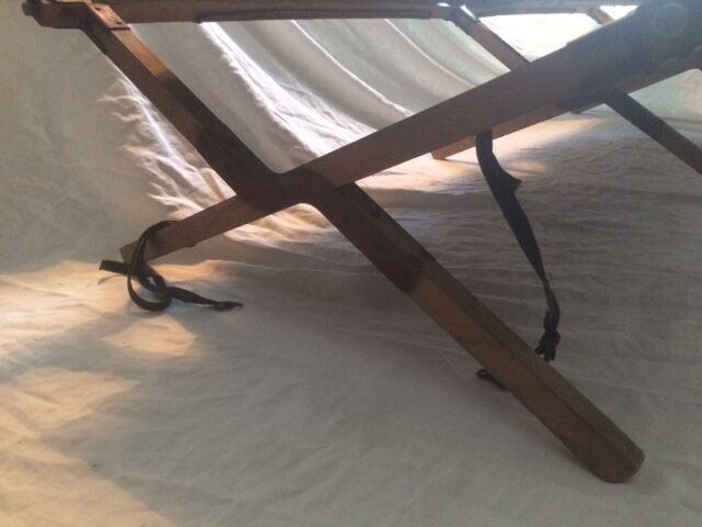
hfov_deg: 61.7
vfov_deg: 48.2
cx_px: 351
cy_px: 264
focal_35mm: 29
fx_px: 588
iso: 250
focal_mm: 4.15
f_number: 2.2
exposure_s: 1/20
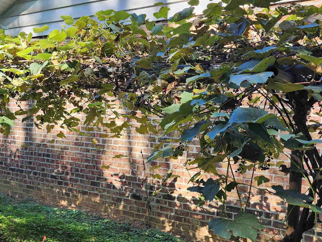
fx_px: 372
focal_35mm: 40
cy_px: 134
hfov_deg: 46.3
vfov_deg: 35.9
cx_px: 119
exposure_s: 1/180
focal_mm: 5.54
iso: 32
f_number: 1.8
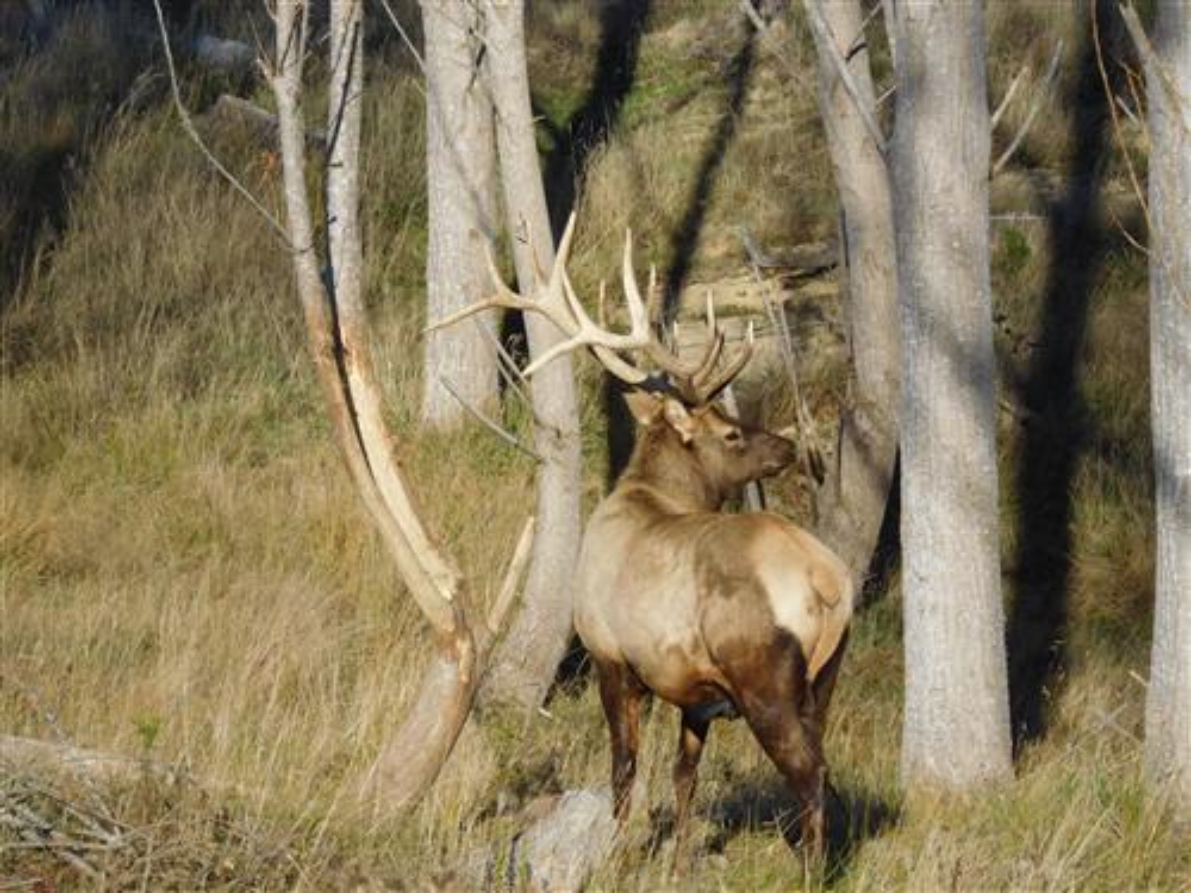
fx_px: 8602
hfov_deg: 7.9
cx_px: 596
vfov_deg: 5.9
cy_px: 446
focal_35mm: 250
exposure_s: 1/500
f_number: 5.7
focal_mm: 44.6
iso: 125
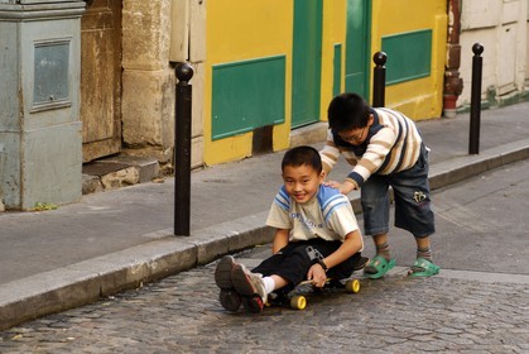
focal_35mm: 105
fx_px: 1544
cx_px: 264
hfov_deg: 19.4
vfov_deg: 13.1
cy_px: 177
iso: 100
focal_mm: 70
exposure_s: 1/100
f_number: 4
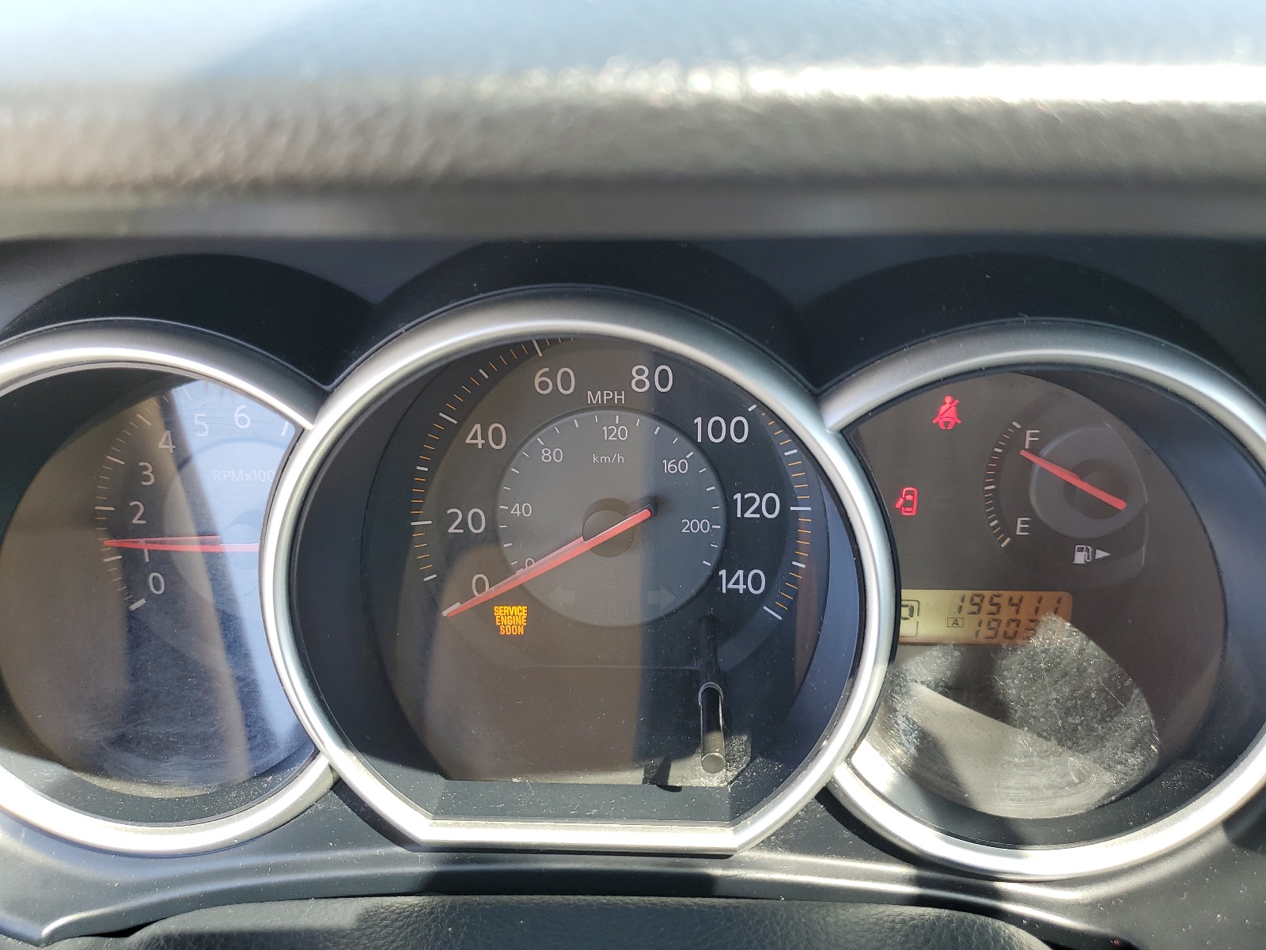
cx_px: 633
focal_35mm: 26
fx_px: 951
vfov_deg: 53.1
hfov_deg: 67.3
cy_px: 475
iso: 50
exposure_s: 1/120
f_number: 1.5
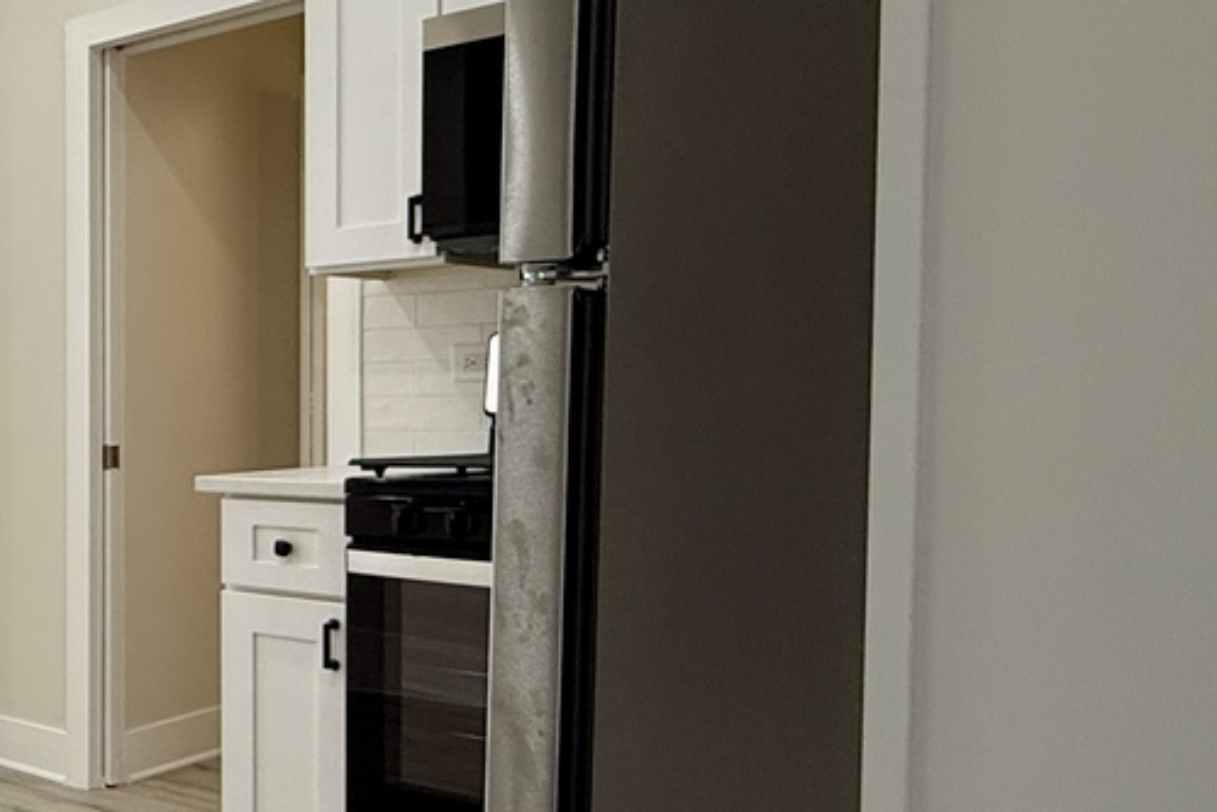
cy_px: 471
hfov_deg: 39.4
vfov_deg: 31.9
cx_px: -66
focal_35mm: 42
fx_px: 1420
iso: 125
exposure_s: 1/120
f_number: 2.2
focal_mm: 2.22
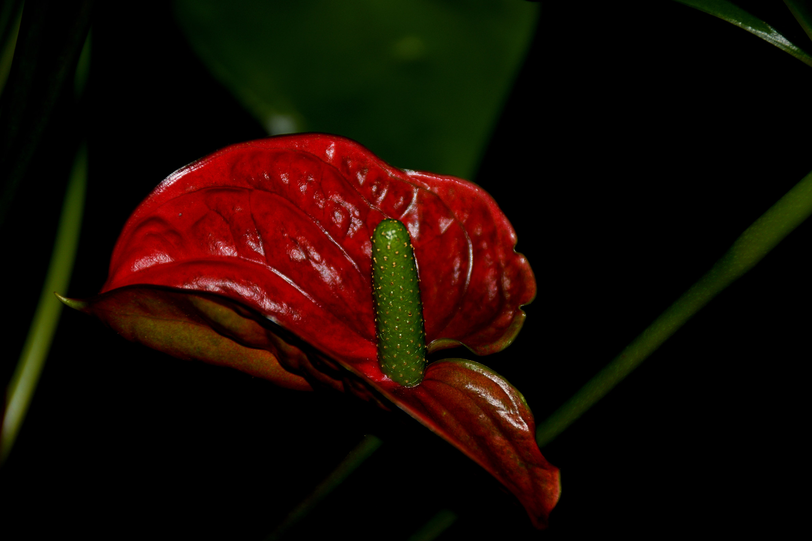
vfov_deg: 6.5
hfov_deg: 9.8
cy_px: 270
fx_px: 4736
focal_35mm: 210
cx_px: 406
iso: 100
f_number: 5.6
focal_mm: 140
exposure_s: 1/200
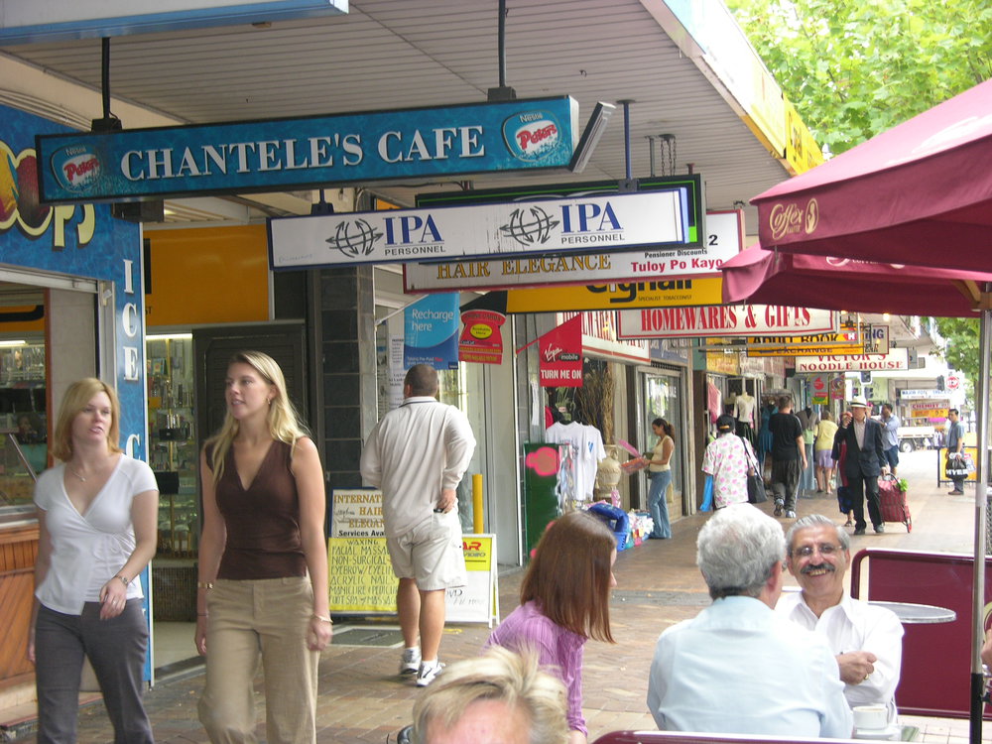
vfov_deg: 21.0
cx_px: 496
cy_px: 372
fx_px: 2006
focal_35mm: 70
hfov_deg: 27.8
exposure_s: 1/60.3
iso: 100
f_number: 3.3
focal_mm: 17.8
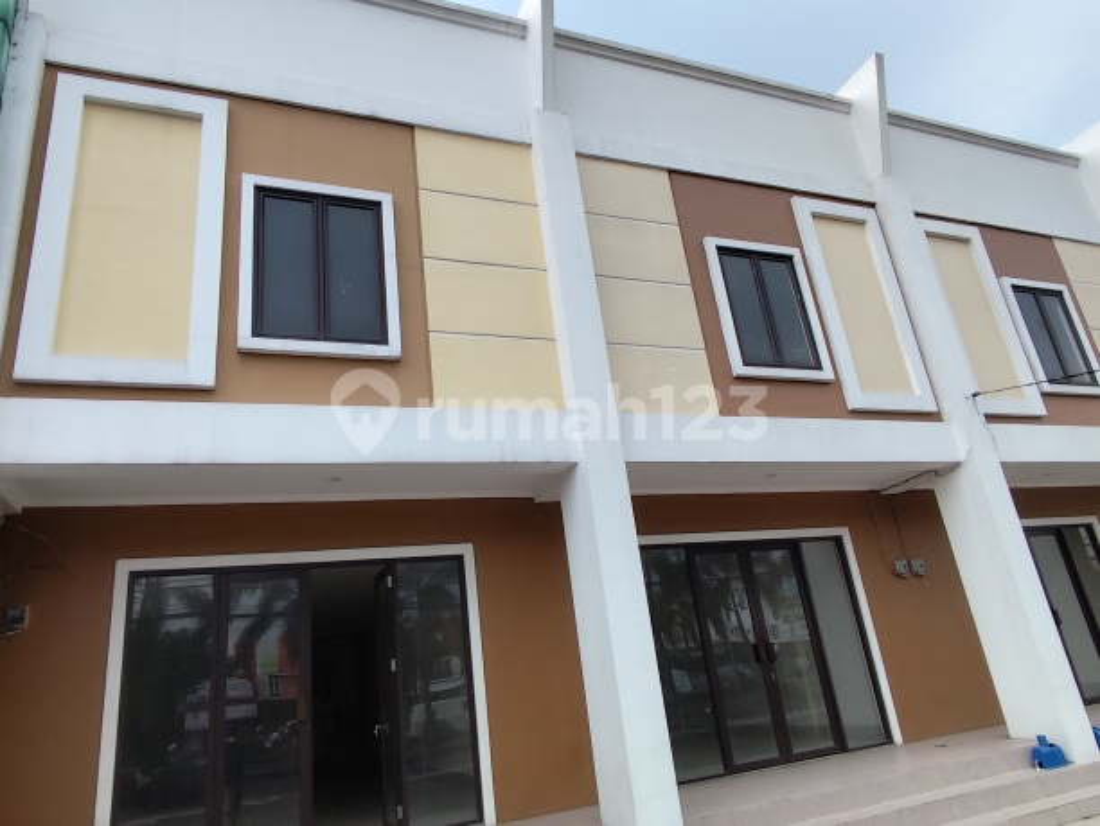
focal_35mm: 22
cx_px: 550
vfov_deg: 61.2
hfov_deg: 76.3
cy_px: 413
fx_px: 700
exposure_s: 1/417
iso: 50
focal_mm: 1.65
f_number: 2.2
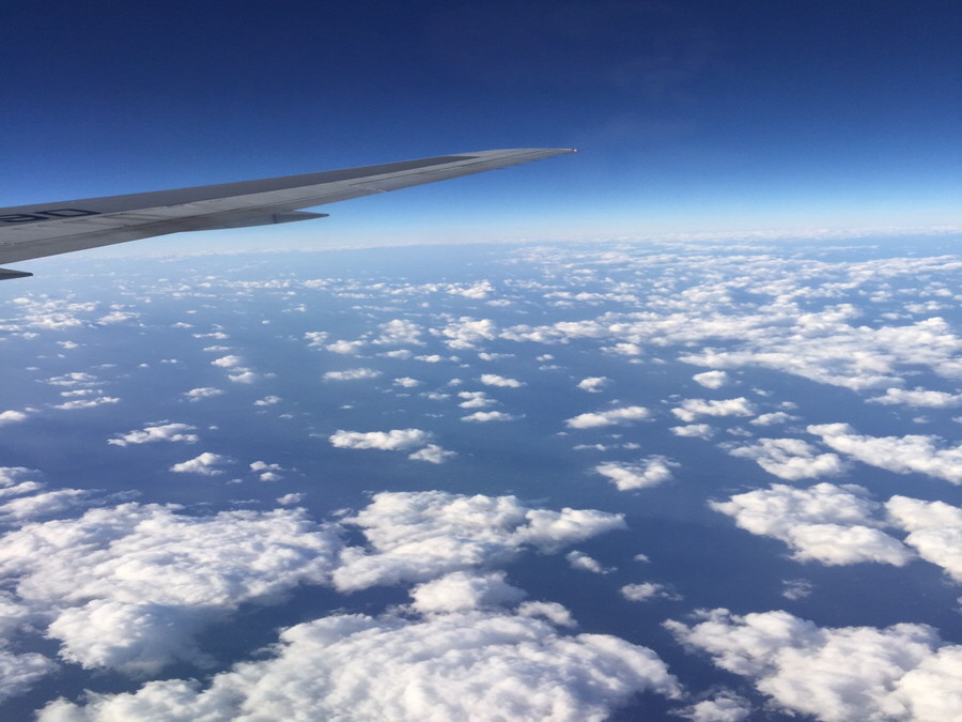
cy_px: 361
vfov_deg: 48.2
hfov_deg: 61.7
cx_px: 481
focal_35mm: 29
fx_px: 806
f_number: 2.2
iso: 32
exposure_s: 1/1980
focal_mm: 4.15
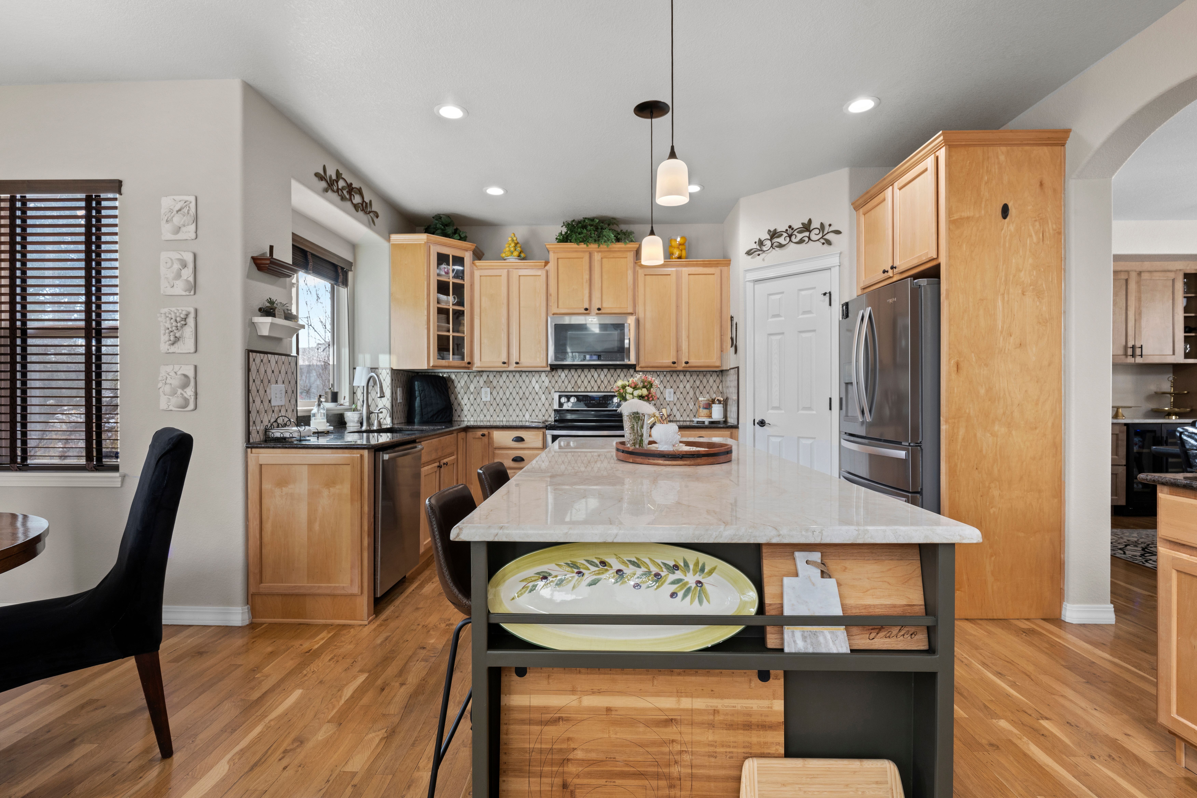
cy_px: 399
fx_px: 565
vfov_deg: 70.4
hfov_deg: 93.3
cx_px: 598
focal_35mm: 17
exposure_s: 1/8
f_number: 8
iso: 640
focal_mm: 17
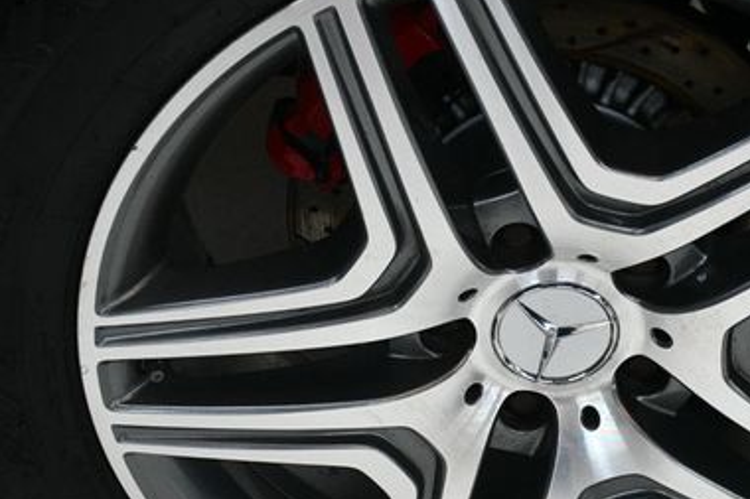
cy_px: 329
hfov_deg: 20.1
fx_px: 2103
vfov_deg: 13.5
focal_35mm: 101
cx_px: 568
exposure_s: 1/125
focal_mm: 40
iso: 1800
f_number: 4.5
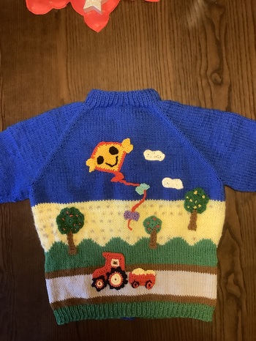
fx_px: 305
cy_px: 170
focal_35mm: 31
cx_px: 128
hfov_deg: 45.5
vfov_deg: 58.3
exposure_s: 1/30
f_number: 2.4
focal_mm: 3.3
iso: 500
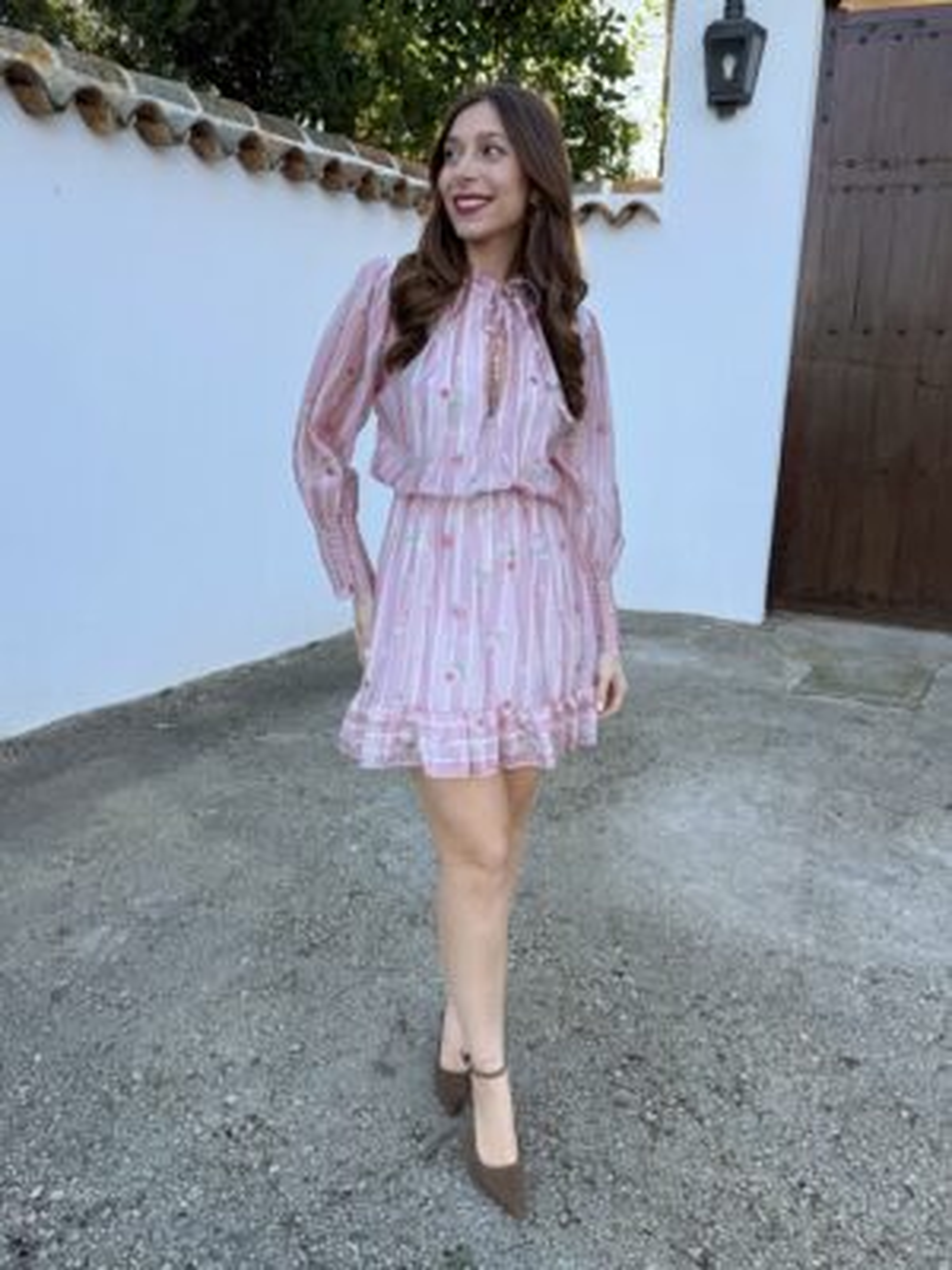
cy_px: 635
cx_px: 476
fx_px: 880
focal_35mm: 24
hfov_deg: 56.8
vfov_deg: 71.6
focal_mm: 6.76
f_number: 1.78
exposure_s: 1/488
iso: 80
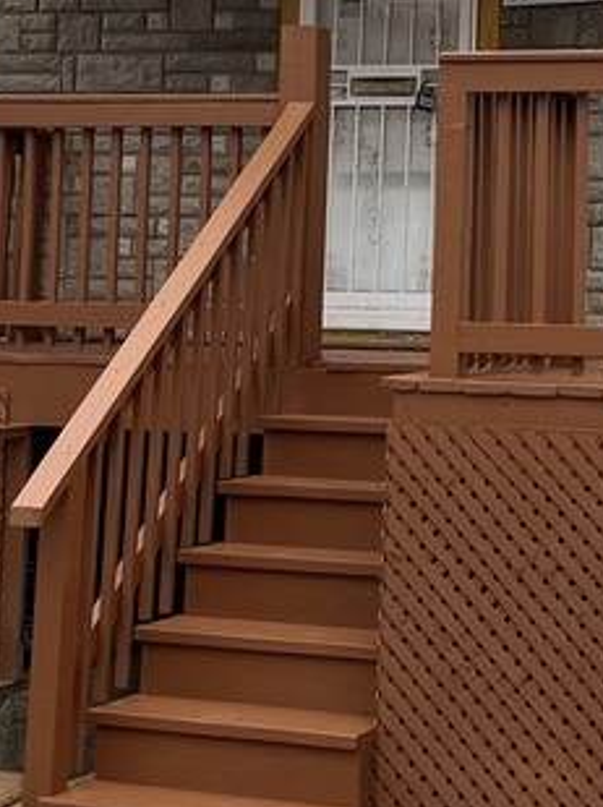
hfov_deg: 15.9
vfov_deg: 21.1
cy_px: 71
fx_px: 2118
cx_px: 611
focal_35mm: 91
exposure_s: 1/982
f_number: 1.5
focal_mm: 5.7
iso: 50
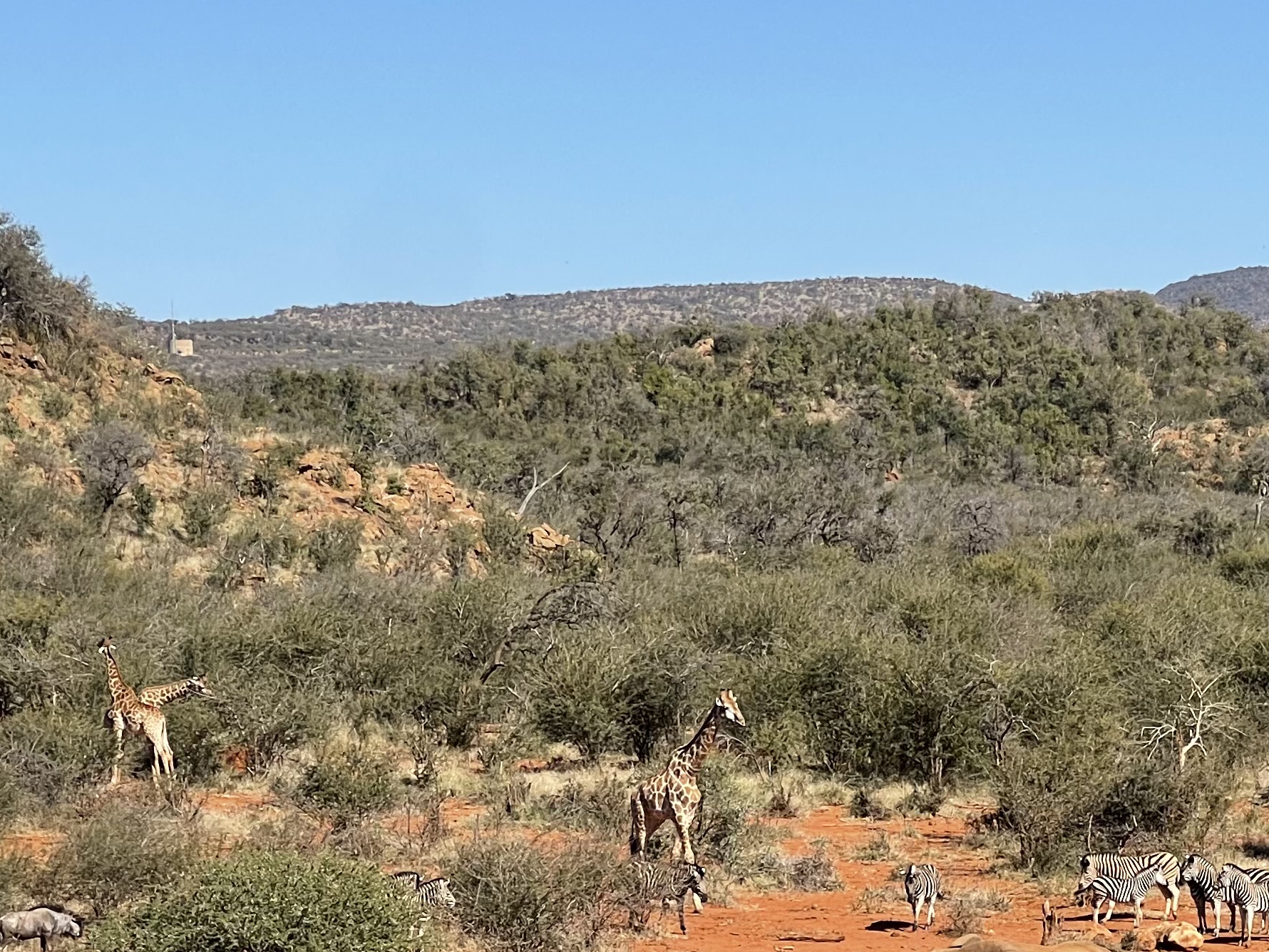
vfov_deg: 10.2
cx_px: 1257
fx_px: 5316
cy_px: 792
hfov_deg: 13.4
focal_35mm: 145
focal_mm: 7.5
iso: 20
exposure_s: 1/1277
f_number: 2.2
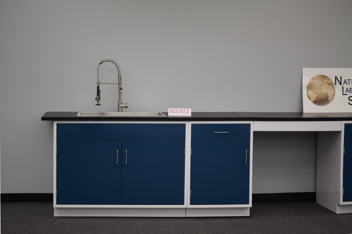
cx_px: 176
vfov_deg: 23.7
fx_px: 557
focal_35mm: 57
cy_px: 117
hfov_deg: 35.1
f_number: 4.8
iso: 400
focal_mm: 38
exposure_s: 1/100
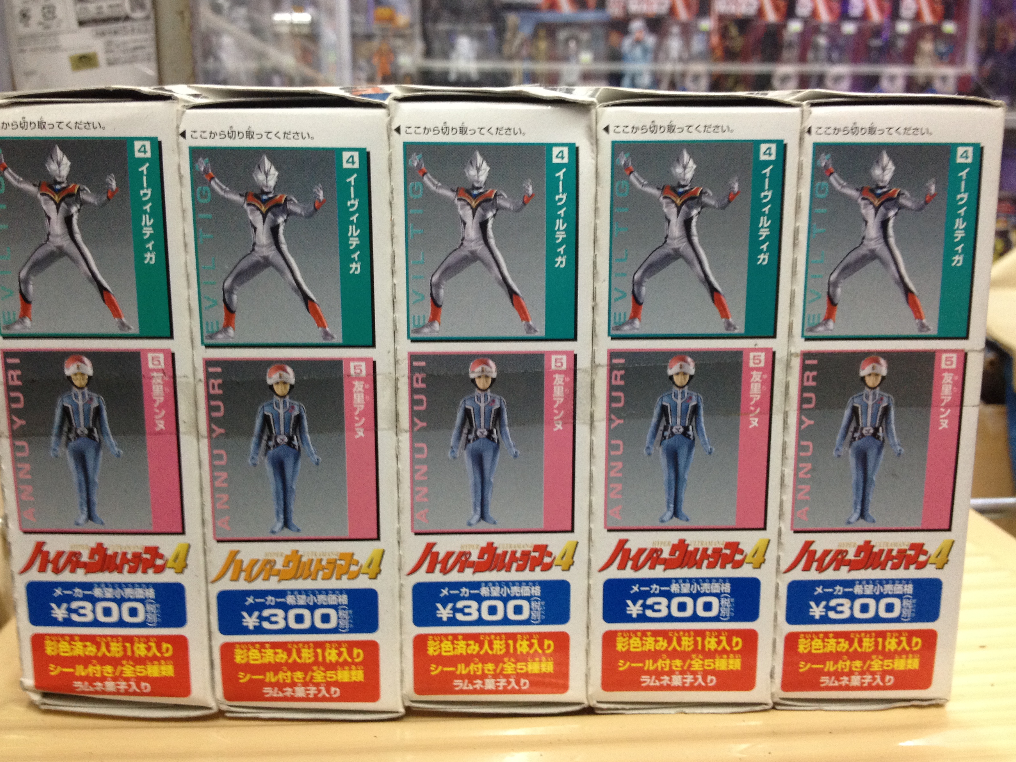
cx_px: 516
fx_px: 1057
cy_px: 379
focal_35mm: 36
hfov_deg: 51.4
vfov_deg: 39.7
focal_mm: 4.28
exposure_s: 1/20
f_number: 2.4
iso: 160
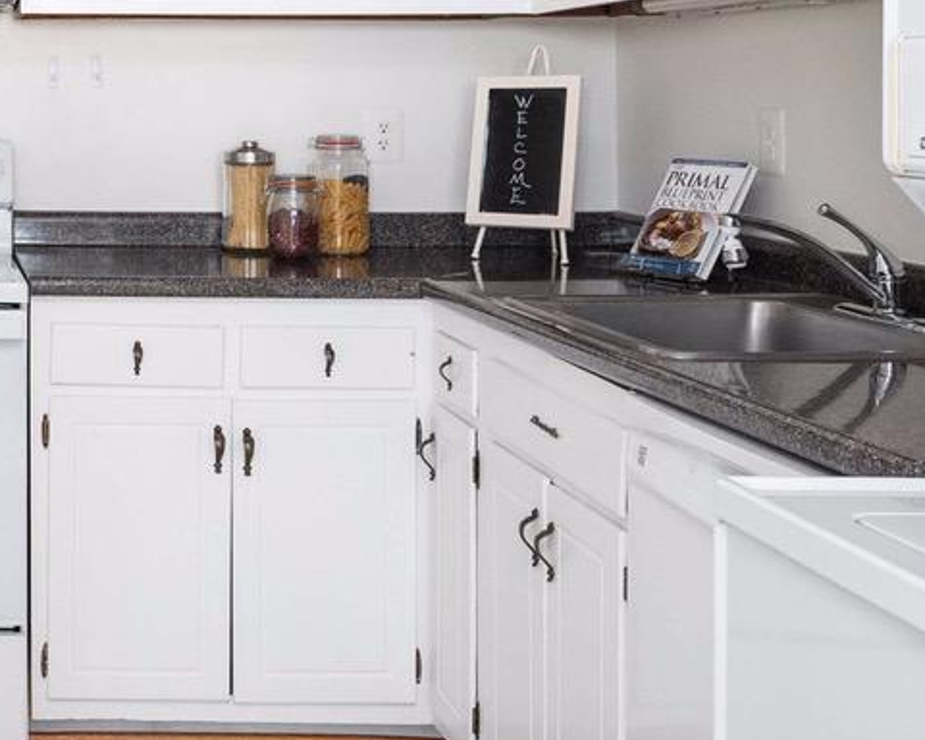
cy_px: 106
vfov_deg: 26.4
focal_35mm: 56
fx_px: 1533
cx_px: -166
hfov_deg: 29.3
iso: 2500
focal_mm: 14
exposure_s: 1/25
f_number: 6.3
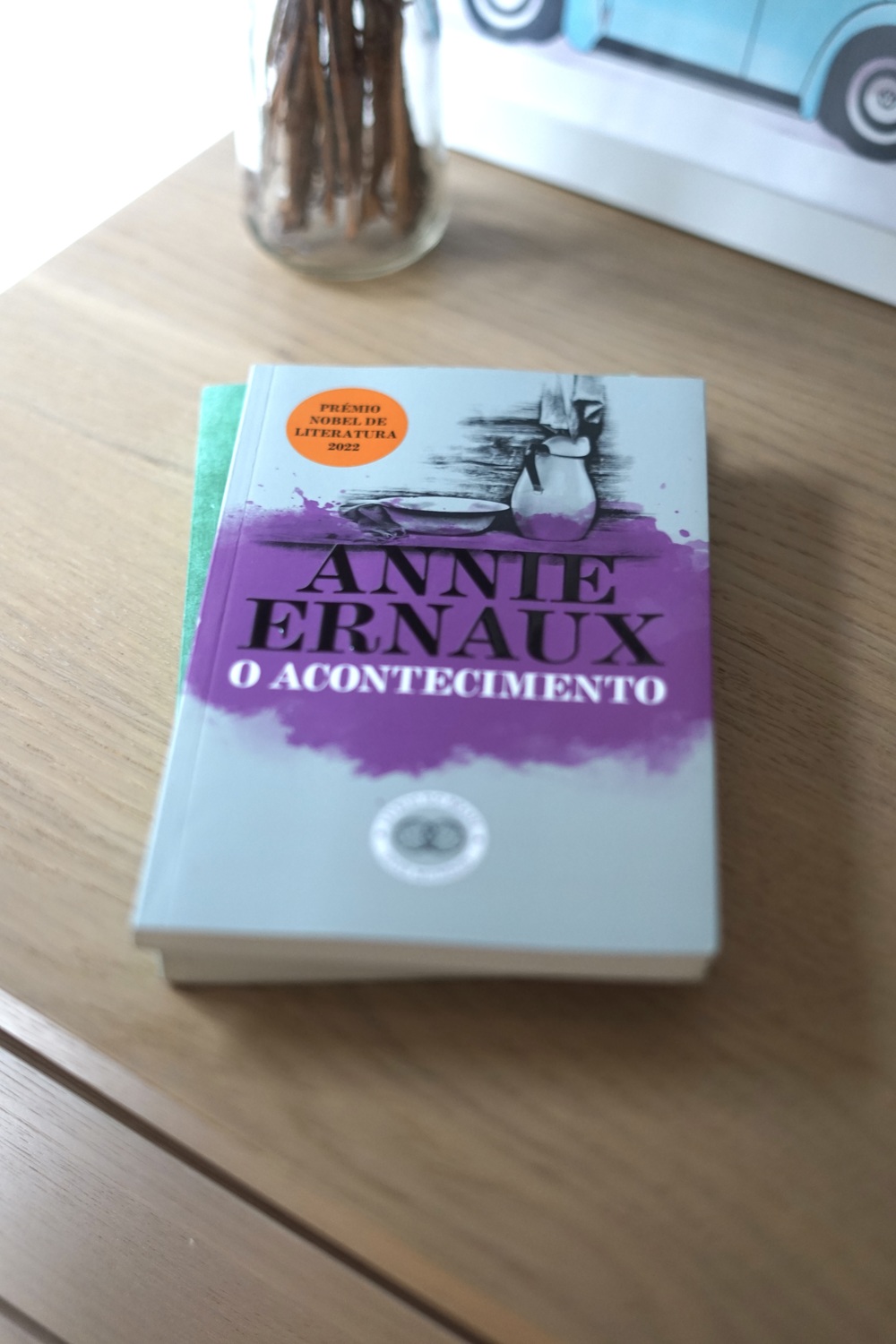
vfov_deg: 39.6
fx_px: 1867
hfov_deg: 27.0
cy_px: 672
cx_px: 448
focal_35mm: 50
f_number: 2
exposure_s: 1/15
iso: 800
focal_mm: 50
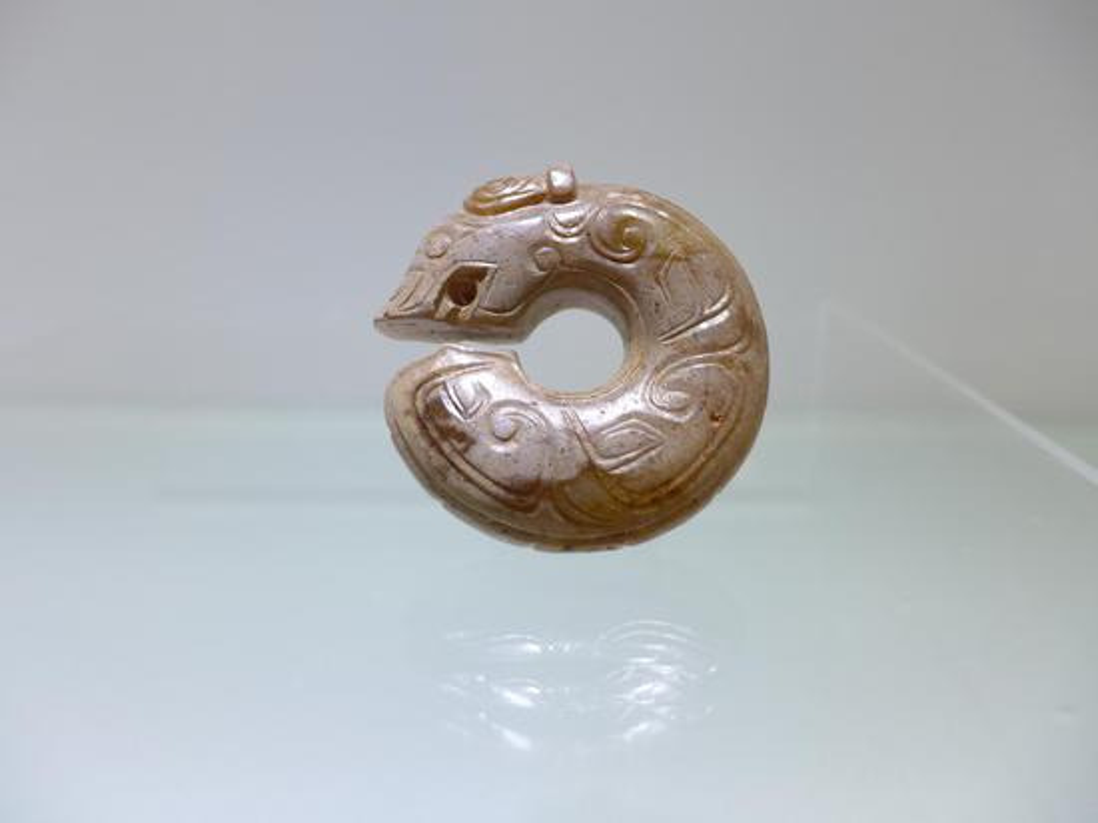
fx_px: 761
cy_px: 412
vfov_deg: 56.8
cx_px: 549
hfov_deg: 71.6
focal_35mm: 24
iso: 80
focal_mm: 4.7
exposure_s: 1/20
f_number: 1.4
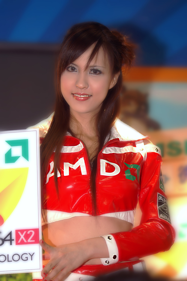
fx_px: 820
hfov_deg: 13.0
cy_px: 140
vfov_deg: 19.5
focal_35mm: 105
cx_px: 94
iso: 400
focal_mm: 70
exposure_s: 1/125
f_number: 4
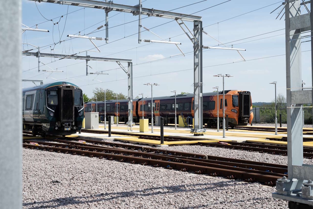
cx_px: 156
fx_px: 435
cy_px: 104
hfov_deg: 39.6
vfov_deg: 27.0
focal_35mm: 50
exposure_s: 1/320
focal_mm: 50
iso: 125
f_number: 9
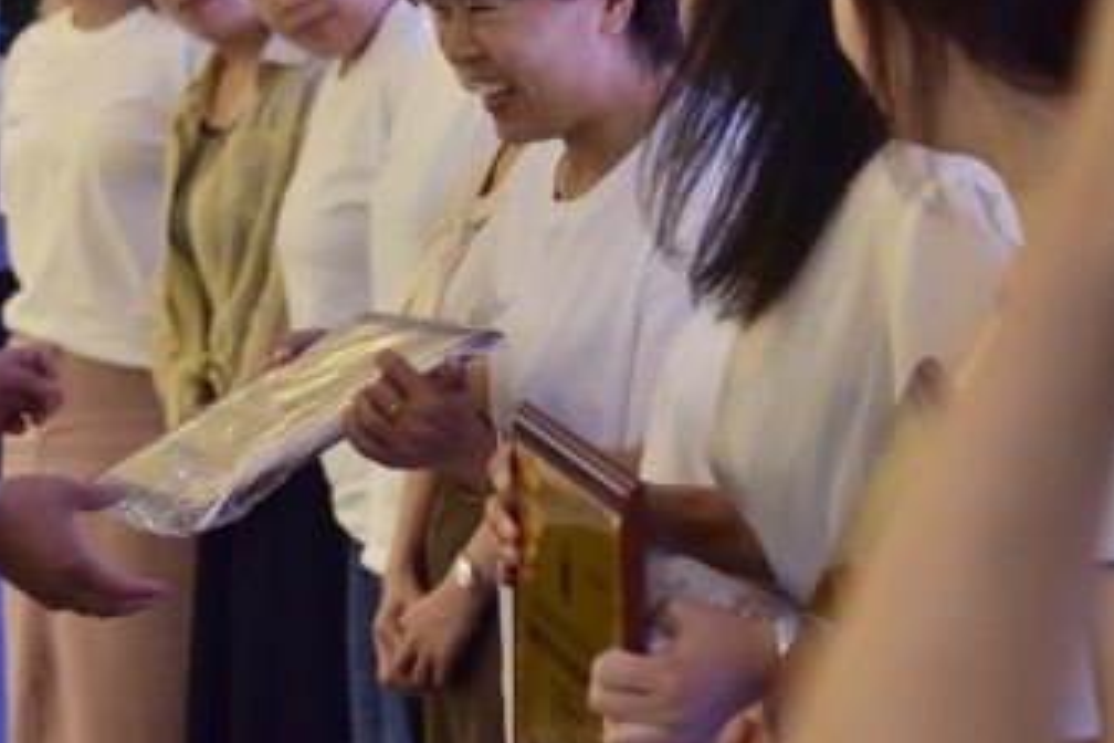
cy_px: 113
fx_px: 3868
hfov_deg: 16.3
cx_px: 325
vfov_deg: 10.9
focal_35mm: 125
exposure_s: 1/100
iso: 1250
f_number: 4.5
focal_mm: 70
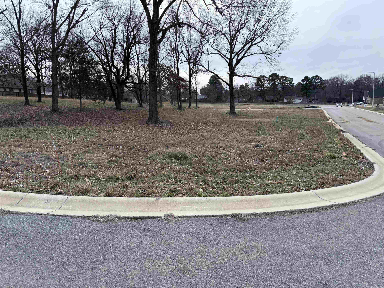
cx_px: 192
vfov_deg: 56.8
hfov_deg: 71.6
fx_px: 266
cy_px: 144
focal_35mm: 24
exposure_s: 1/3279
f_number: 1.78
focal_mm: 6.76
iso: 80
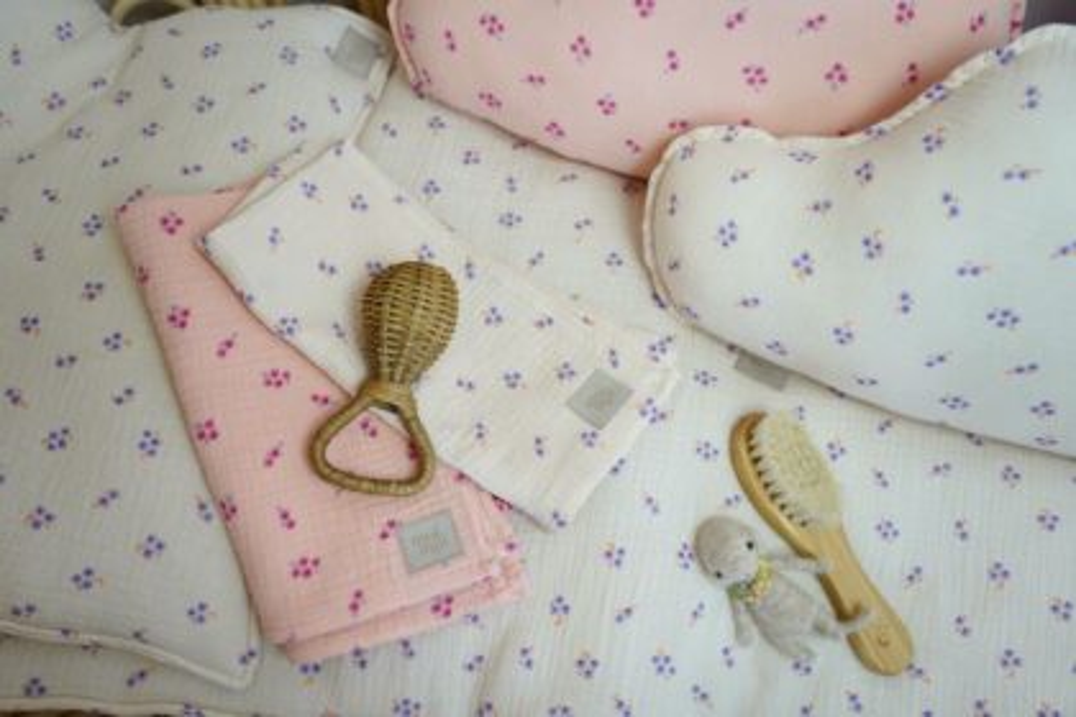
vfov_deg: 41.1
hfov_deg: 58.7
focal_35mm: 32
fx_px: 956
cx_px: 538
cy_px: 358
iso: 1000
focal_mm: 32
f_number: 4
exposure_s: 1/125
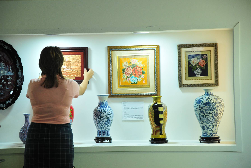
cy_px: 84
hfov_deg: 13.9
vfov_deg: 9.3
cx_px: 126
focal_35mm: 148
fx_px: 1032
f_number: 5.6
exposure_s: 1/25
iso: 800
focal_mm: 98
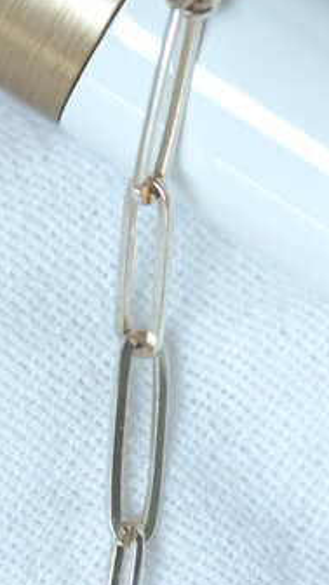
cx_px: -141
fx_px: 6266
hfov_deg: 3.0
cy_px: 77
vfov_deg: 5.3
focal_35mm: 404
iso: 100
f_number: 3.2
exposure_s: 1/160
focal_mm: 90
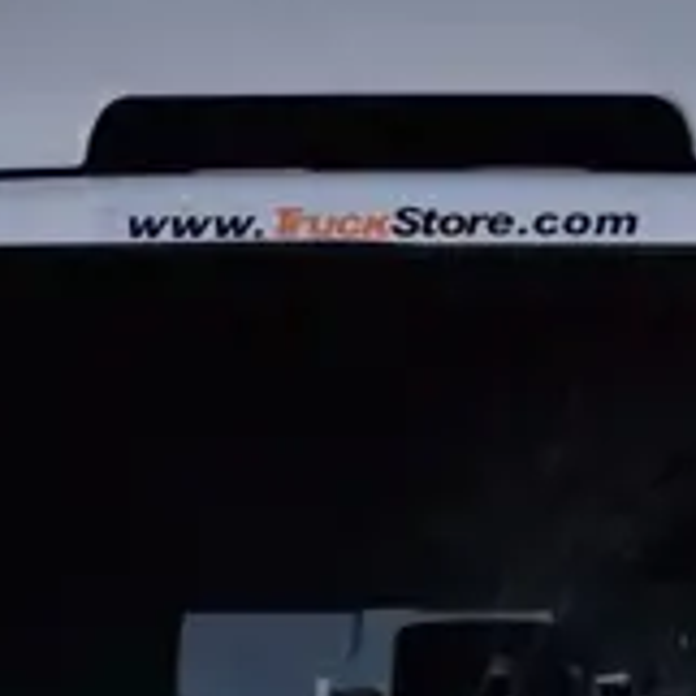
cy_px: 882
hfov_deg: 13.8
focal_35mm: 126
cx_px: 493
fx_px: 2866
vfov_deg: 13.4
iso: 1250
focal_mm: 6.4
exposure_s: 1/13
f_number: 1.8
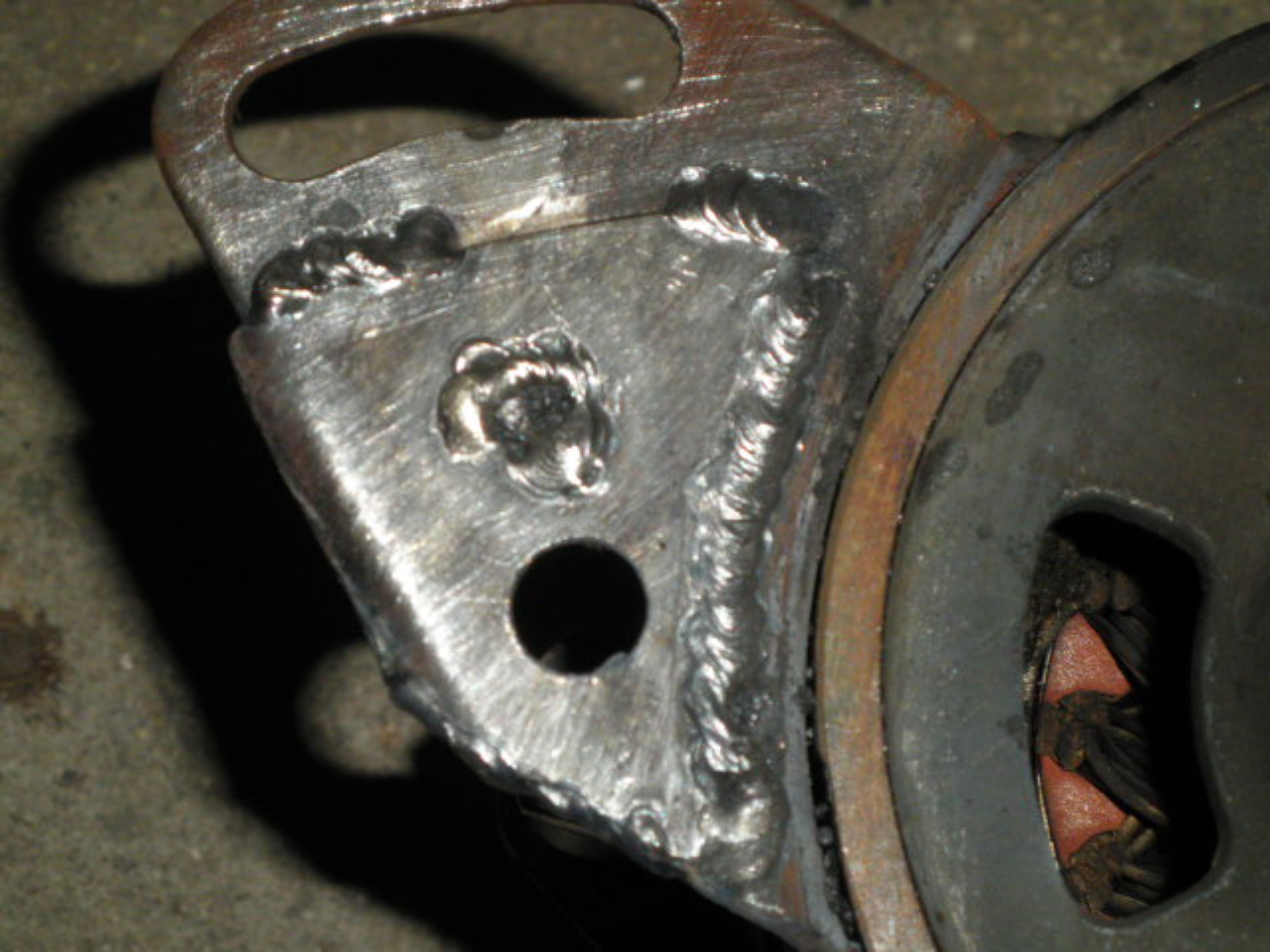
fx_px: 3706
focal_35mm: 101
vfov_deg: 14.6
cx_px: 635
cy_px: 476
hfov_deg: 19.4
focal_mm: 17.8
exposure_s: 1/100
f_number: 5.4
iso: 160
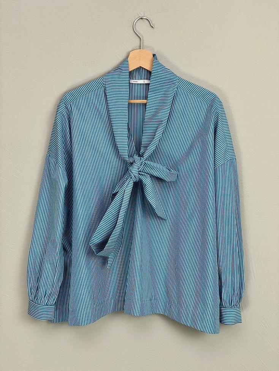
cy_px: 186
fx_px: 559
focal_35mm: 52
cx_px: 140
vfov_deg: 36.8
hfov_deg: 28.0
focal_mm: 6
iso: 80
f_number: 2
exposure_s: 1/100
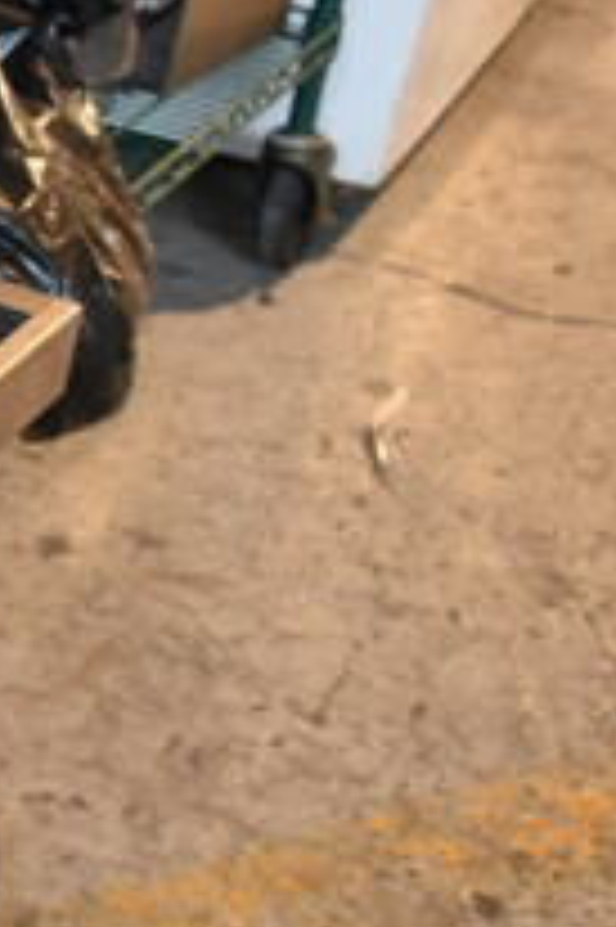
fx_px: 2057
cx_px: -629
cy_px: 441
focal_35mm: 80
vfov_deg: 25.4
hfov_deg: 14.2
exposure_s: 1/30
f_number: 3.5
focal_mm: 18
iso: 900
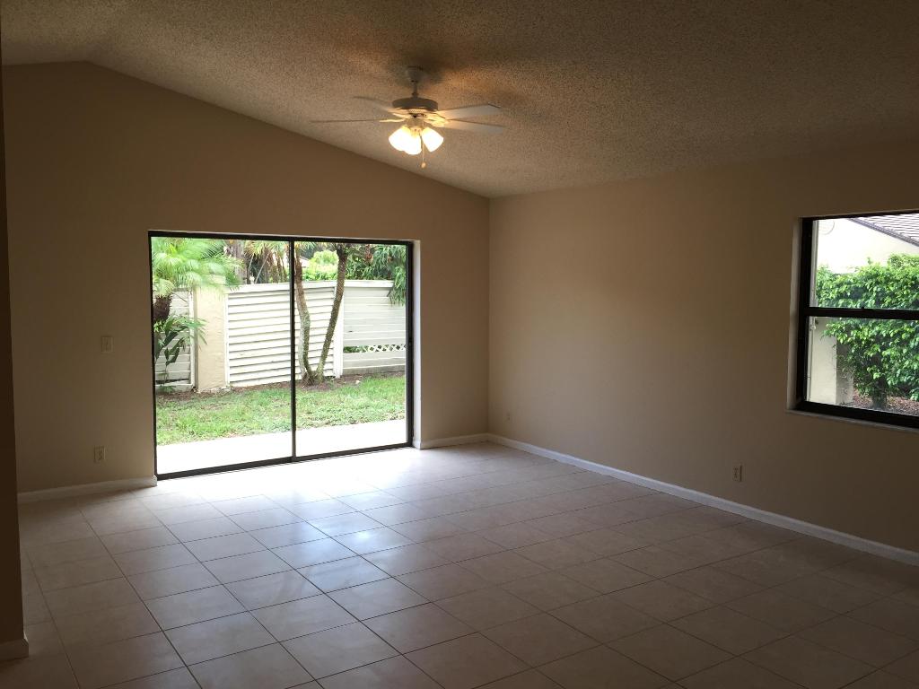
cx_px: 460
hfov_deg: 61.7
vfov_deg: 48.2
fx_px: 770
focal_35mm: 29
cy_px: 344
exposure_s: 1/120
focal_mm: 4.15
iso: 40
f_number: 2.2
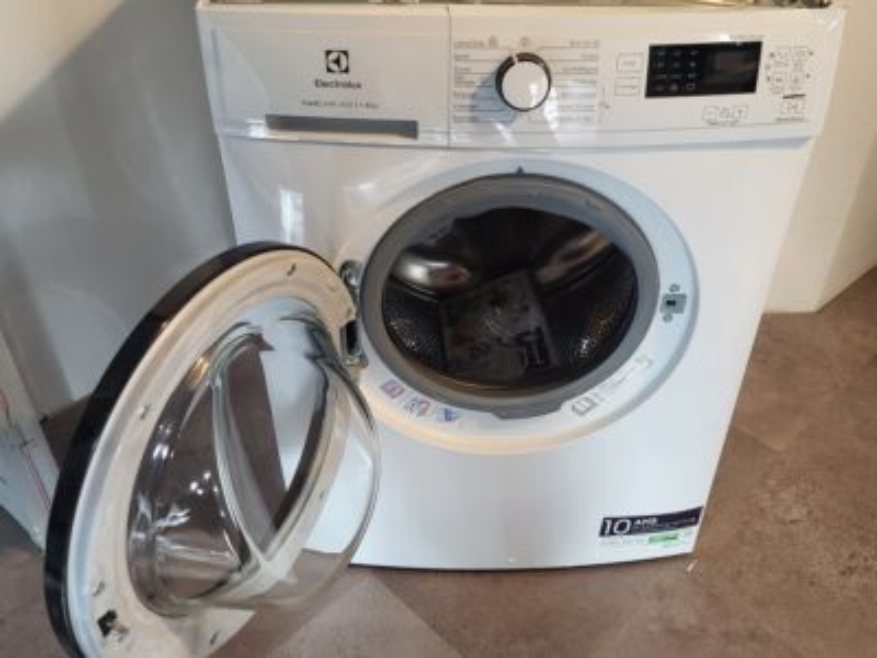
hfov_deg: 67.3
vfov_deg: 53.1
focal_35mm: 26
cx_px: 438
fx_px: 659
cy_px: 329
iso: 250
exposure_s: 1/100
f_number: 1.8
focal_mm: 5.4
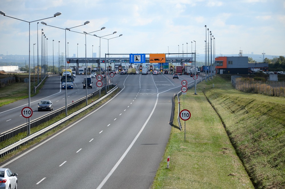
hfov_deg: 13.1
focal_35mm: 158
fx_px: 1244
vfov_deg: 8.7
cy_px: 94
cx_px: 142
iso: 100
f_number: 7.1
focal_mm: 105
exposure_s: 1/400
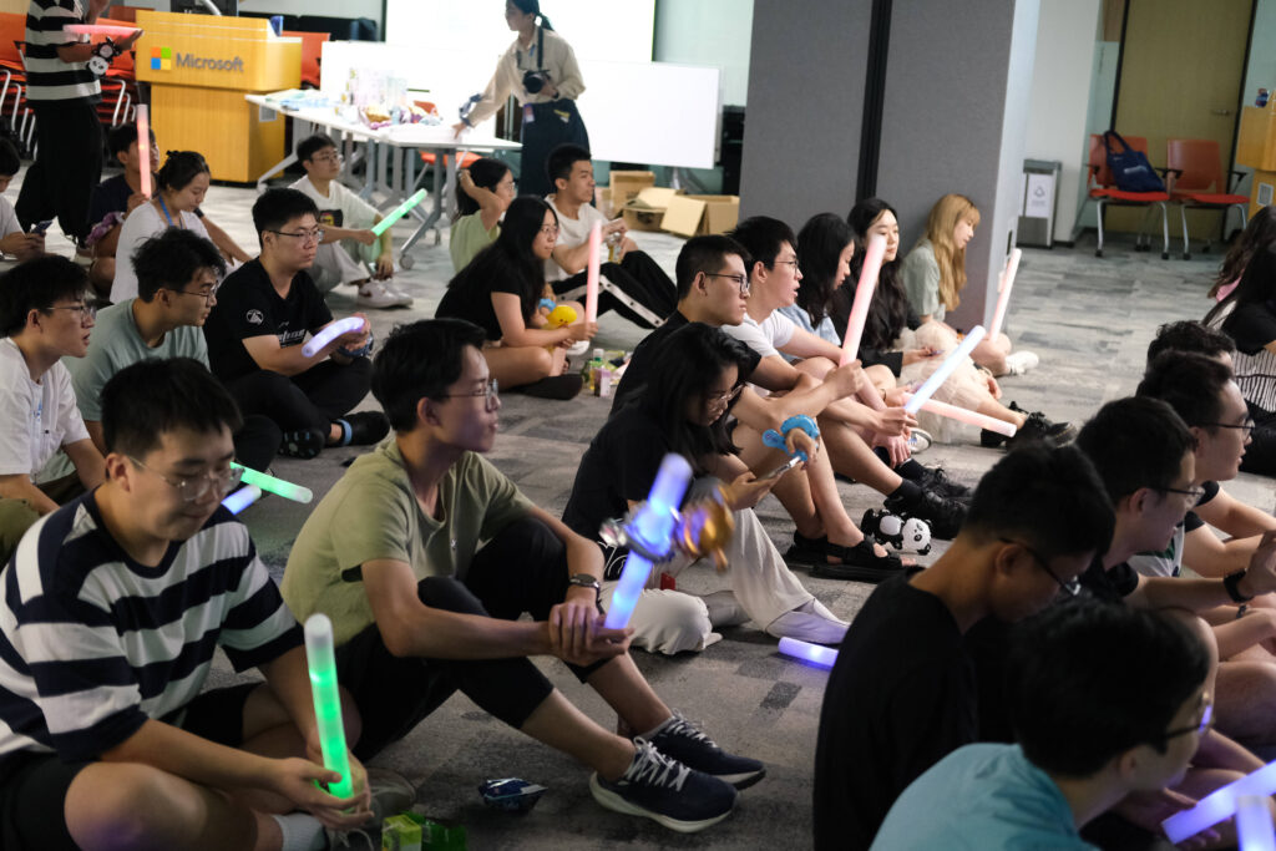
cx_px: 638
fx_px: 1879
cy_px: 426
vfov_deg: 25.5
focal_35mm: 53
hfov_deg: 37.5
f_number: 2
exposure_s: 1/100
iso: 2500
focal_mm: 35
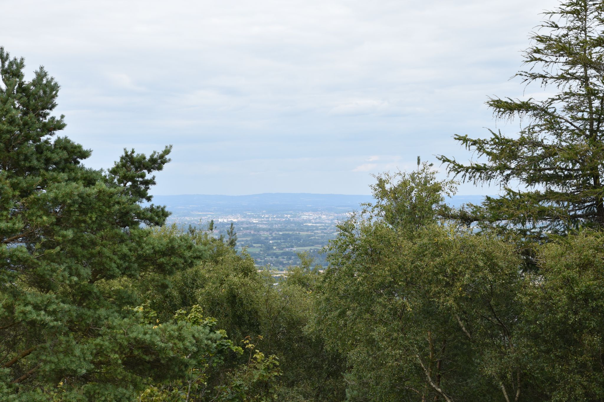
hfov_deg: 21.9
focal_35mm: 93
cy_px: 201
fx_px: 1560
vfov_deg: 14.7
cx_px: 302
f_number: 8
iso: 200
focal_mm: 62
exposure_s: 1/250
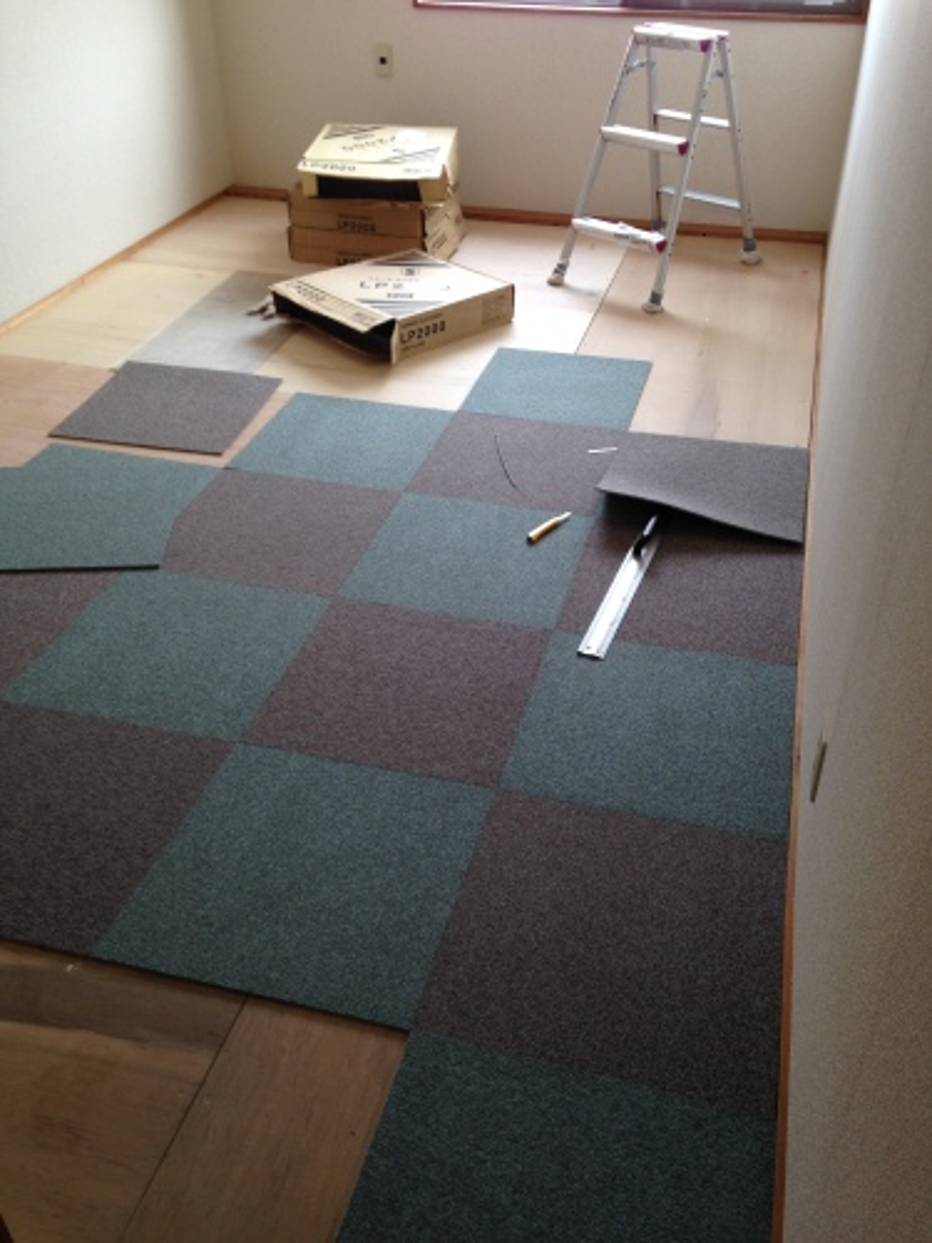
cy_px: 622
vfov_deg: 55.4
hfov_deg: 42.9
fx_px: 1185
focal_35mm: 33
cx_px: 466
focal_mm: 4.12
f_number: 2.4
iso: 50
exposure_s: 1/40
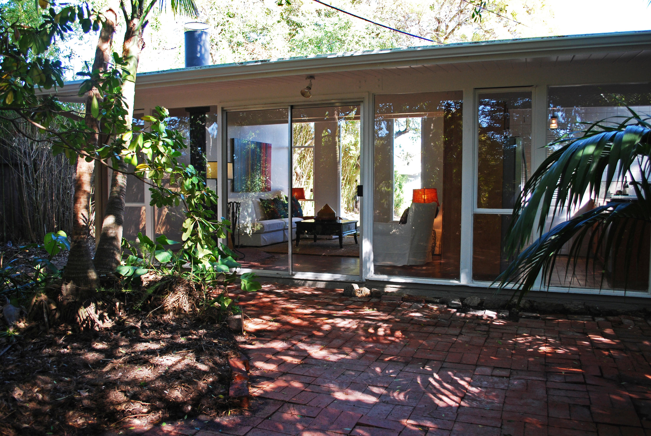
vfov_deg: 43.7
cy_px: 218
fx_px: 543
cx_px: 326
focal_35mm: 30
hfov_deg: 61.9
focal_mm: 20
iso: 200
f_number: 3.8
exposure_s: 1/100
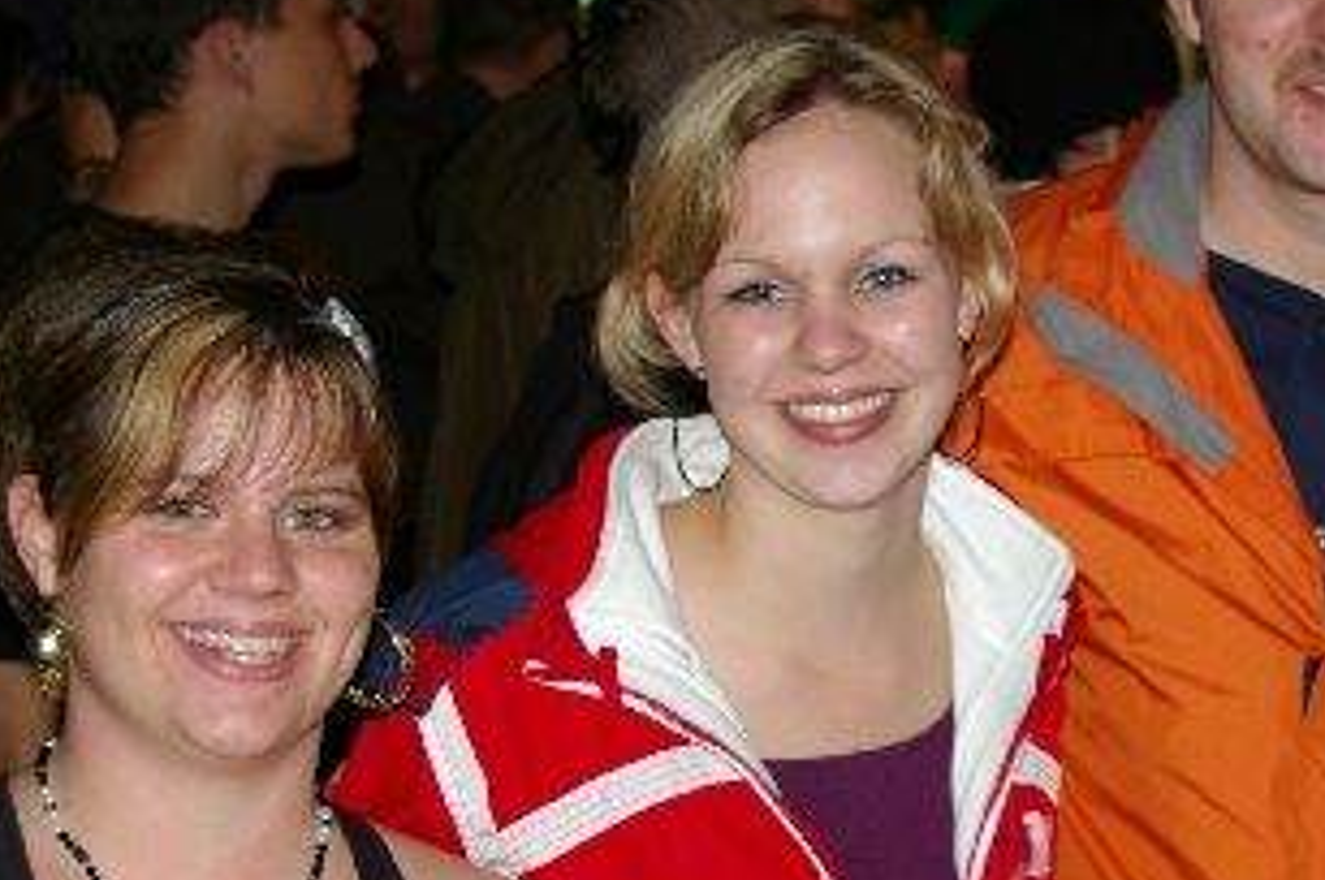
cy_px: 561
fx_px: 3419
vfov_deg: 14.7
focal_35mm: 93
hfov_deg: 21.6
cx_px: 1075
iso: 200
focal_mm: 28
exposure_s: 1/45
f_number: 4
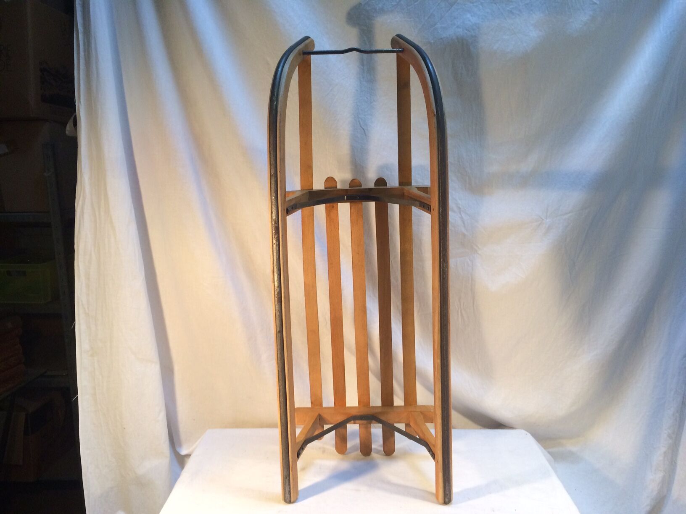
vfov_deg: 48.2
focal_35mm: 29
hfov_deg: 61.7
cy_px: 257
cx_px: 343
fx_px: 575
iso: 80
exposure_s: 1/33
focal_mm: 4.15
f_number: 2.2
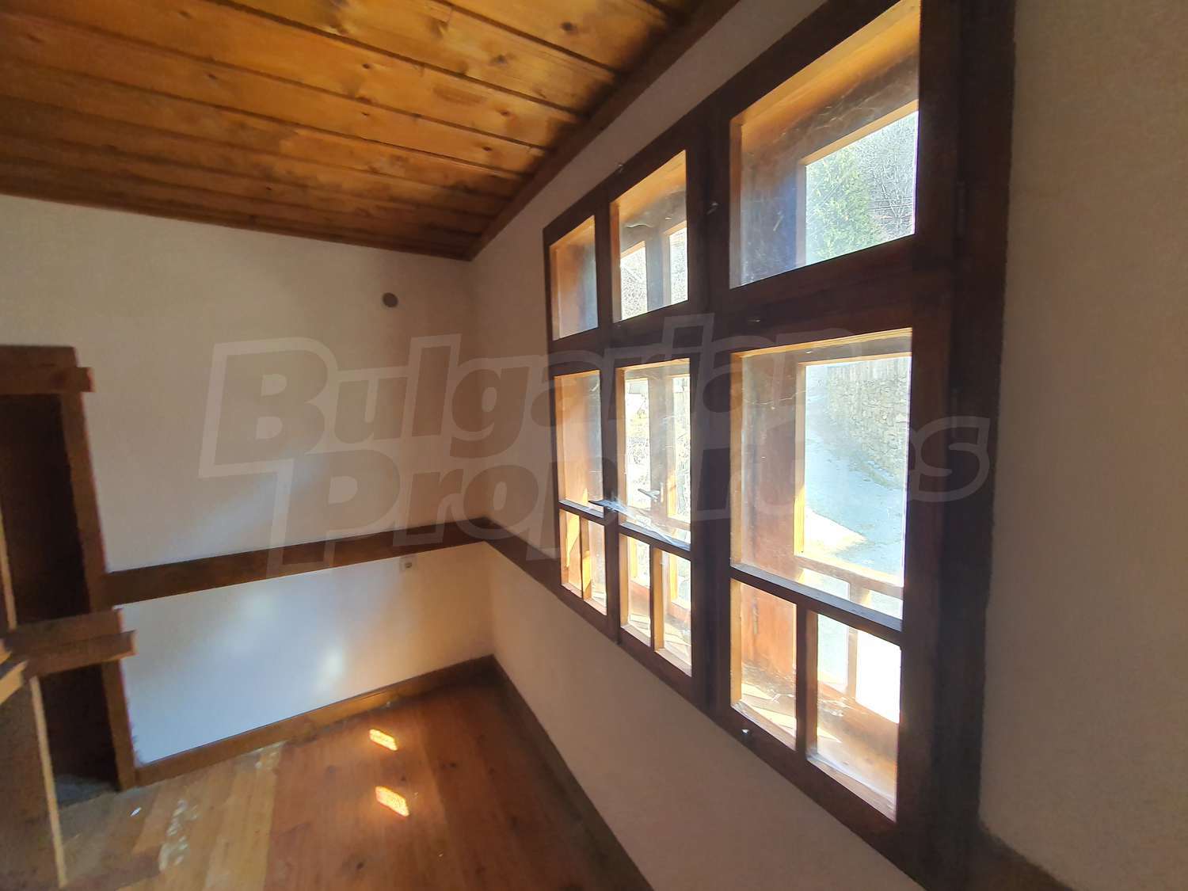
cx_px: 594
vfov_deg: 89.9
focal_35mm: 13
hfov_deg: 106.2
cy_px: 446
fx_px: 446
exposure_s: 1/50
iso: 125
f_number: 2.2
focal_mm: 1.8
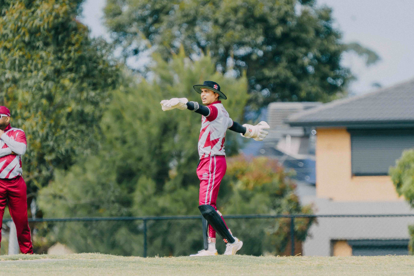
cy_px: 160
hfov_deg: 2.6
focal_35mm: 792
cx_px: 233
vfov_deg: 1.7
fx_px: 9107
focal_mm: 600
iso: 320
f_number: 6.3
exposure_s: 1/800
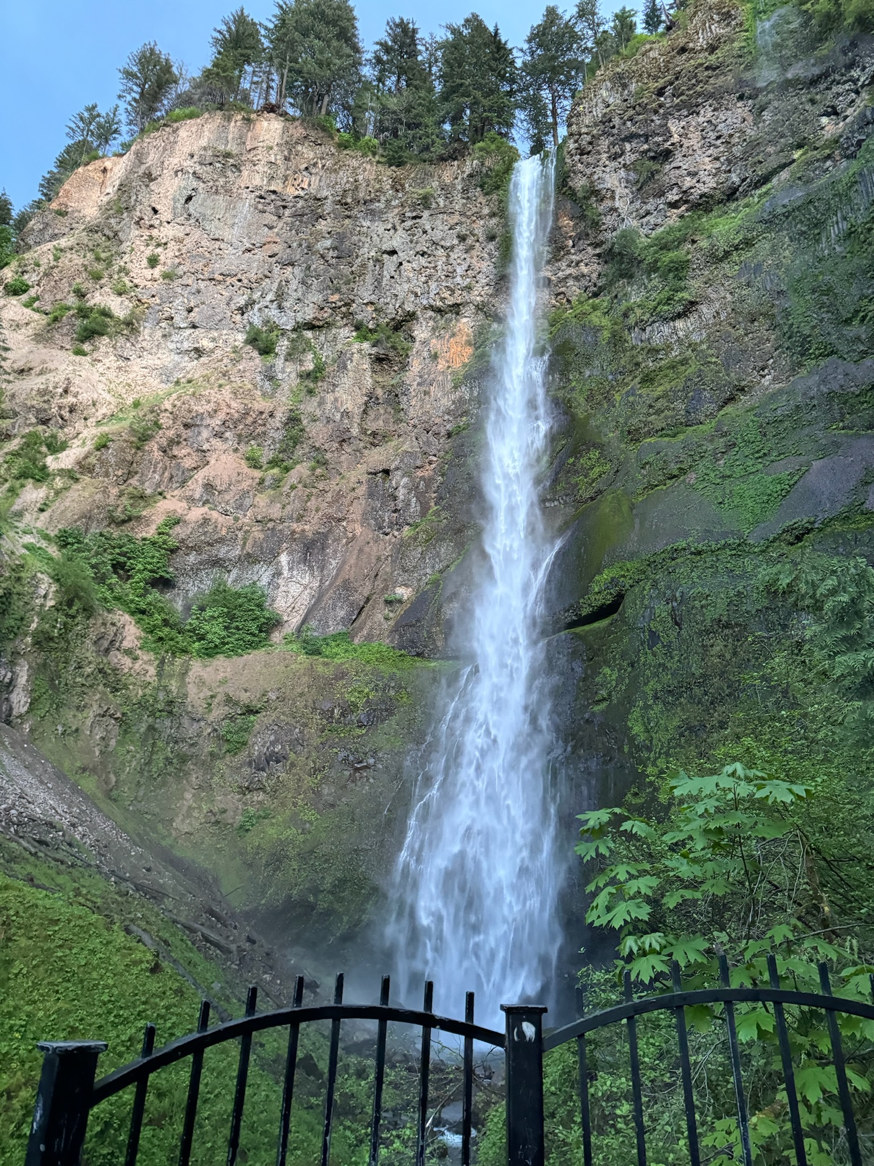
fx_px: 808
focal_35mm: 24
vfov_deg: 71.6
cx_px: 437
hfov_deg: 56.8
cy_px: 583
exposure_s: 1/49
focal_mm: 6.76
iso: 800
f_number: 1.78
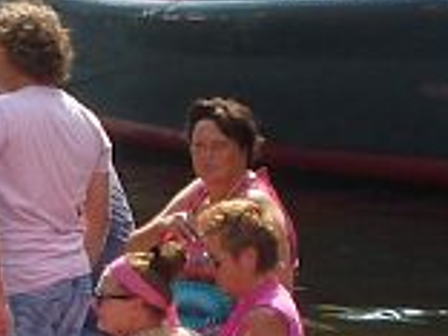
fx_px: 8179
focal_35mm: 632
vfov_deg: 2.4
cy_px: 213
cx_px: -850
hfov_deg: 3.1
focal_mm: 15.8
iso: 80
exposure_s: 1/250
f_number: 4.3
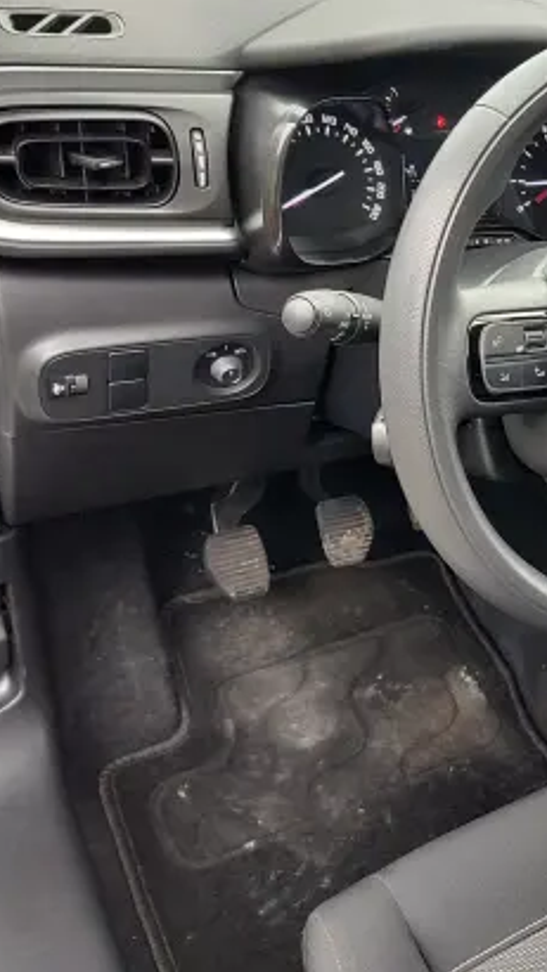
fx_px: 1006
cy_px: 454
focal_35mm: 39
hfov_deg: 26.1
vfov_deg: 51.6
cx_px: 703
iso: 181
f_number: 1.8
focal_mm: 5.56
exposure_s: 1/100
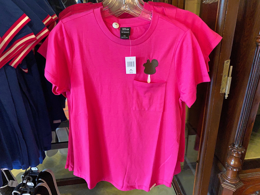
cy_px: 98
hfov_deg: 67.3
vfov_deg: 53.1
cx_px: 130
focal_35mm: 26
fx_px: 195
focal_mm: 4.25
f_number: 1.8
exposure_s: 1/30
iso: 500
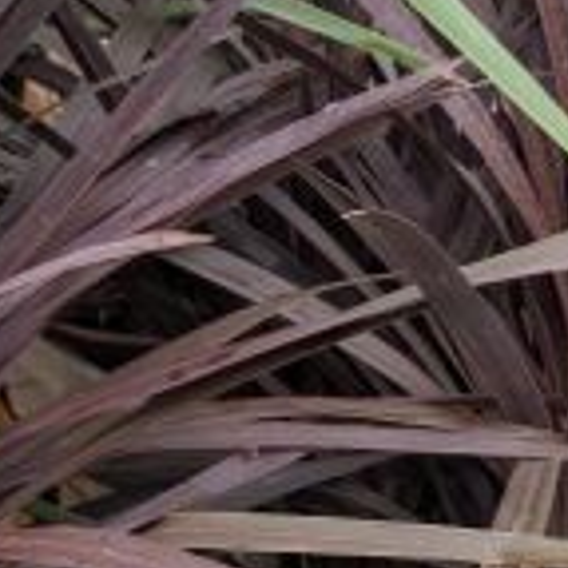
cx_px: 739
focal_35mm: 89
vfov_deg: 19.4
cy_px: 181
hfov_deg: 18.2
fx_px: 1652
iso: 152
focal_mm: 6.9
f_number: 1.68
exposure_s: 1/475
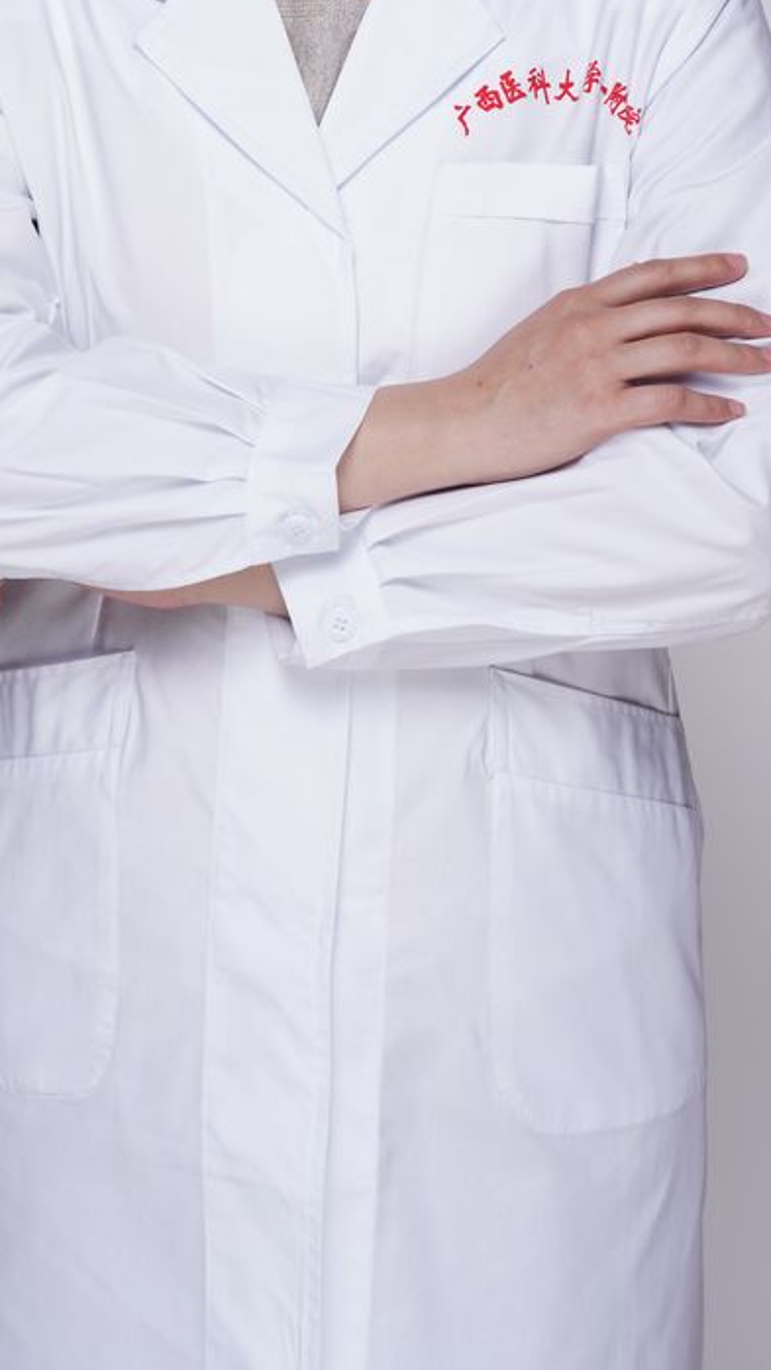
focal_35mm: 153
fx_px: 5557
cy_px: 291
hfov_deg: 7.9
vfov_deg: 14.0
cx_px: 279
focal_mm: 85
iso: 100
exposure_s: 1/160
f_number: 5.6
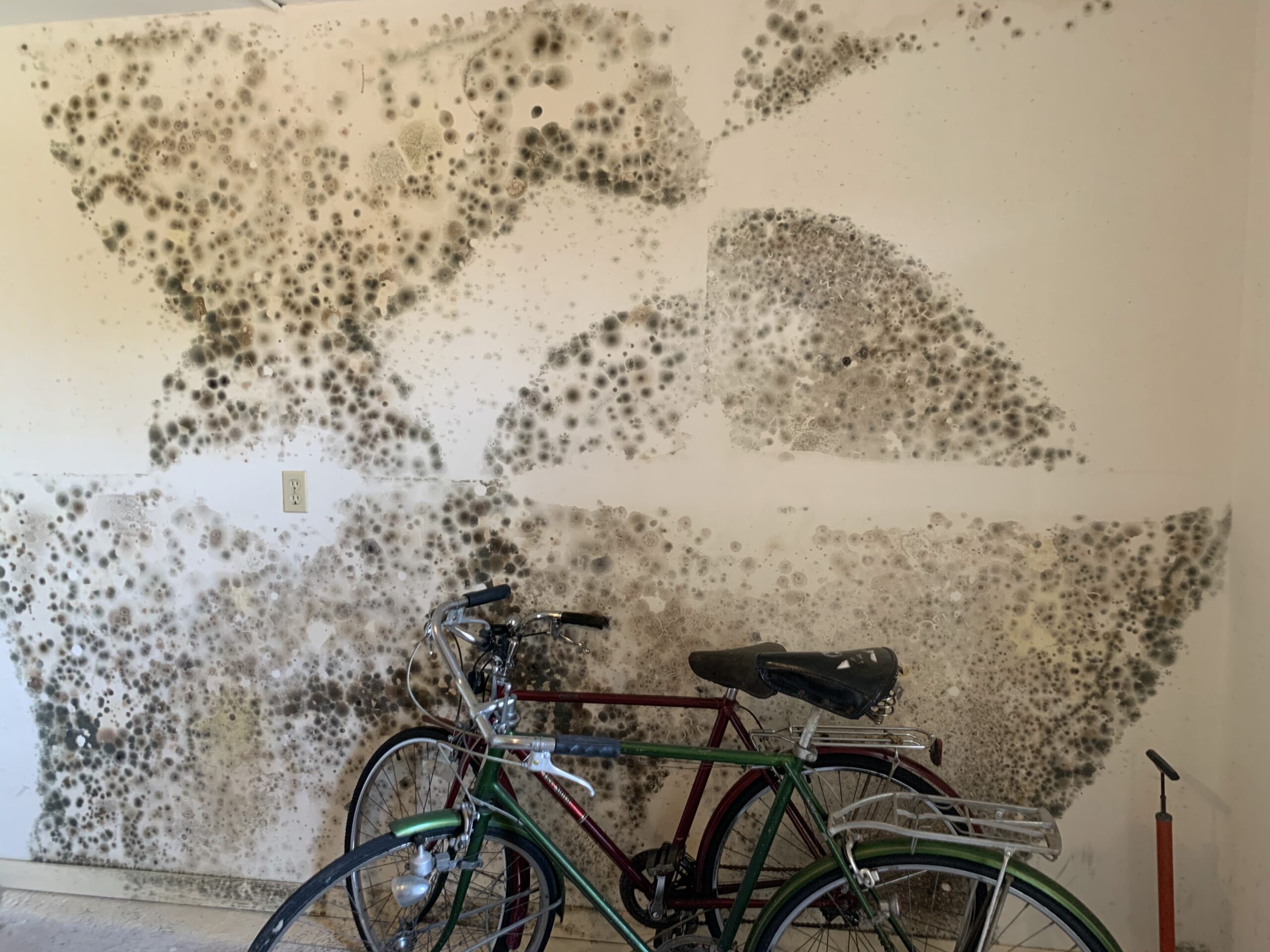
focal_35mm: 26
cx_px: 635
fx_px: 954
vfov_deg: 53.1
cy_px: 476
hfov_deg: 67.3
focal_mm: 4.25
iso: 200
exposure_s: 1/60
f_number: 1.8
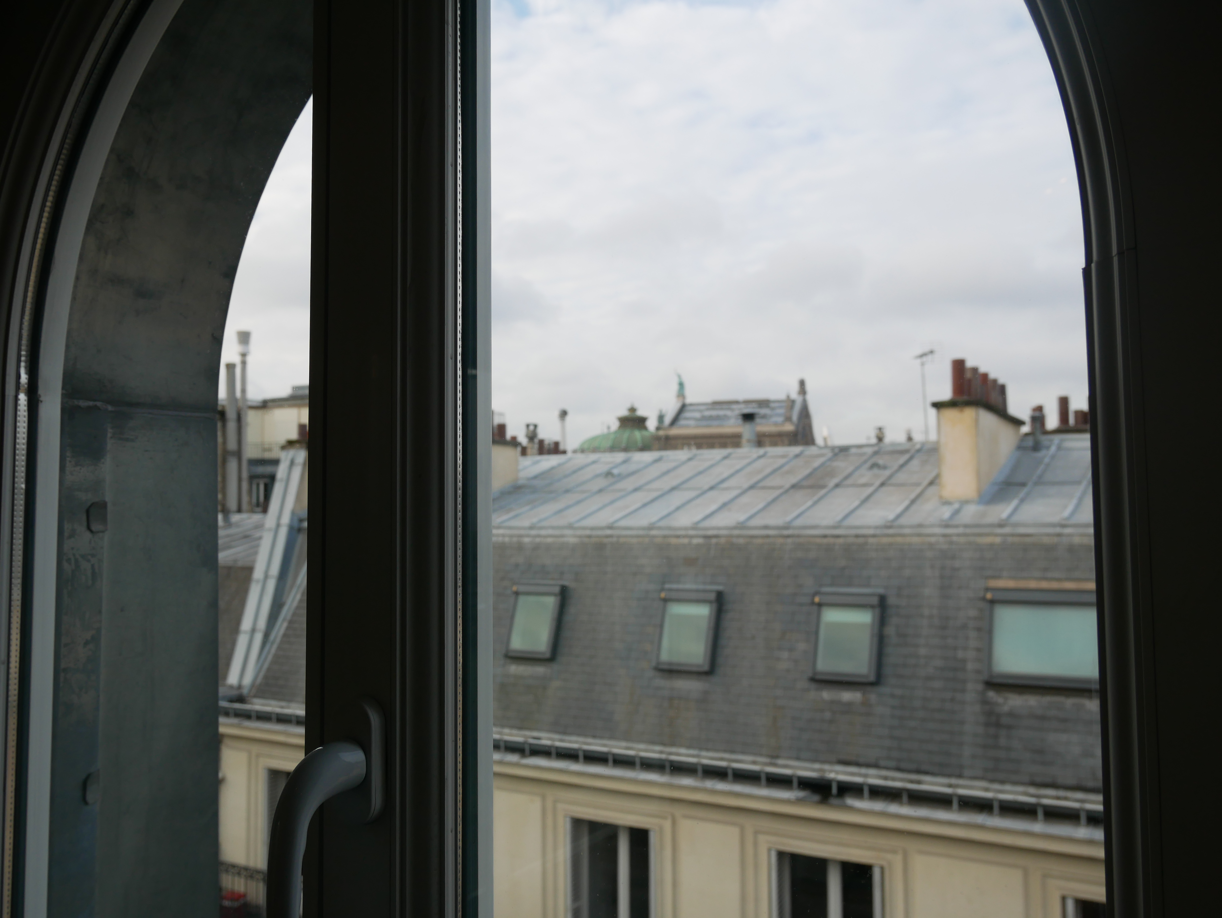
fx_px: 1059
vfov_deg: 46.8
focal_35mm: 30
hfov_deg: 59.9
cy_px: 459
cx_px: 611
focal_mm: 15
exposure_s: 1/200
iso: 200
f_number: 5
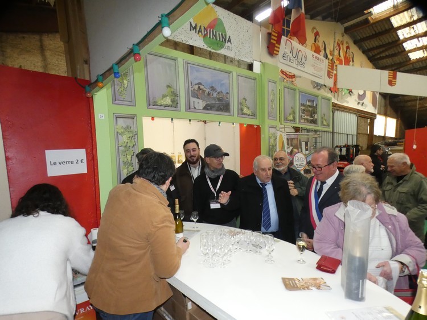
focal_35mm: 20
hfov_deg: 81.7
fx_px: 247
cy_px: 160
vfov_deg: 66.0
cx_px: 214
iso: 640
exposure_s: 1/60
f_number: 2.8
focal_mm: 3.6
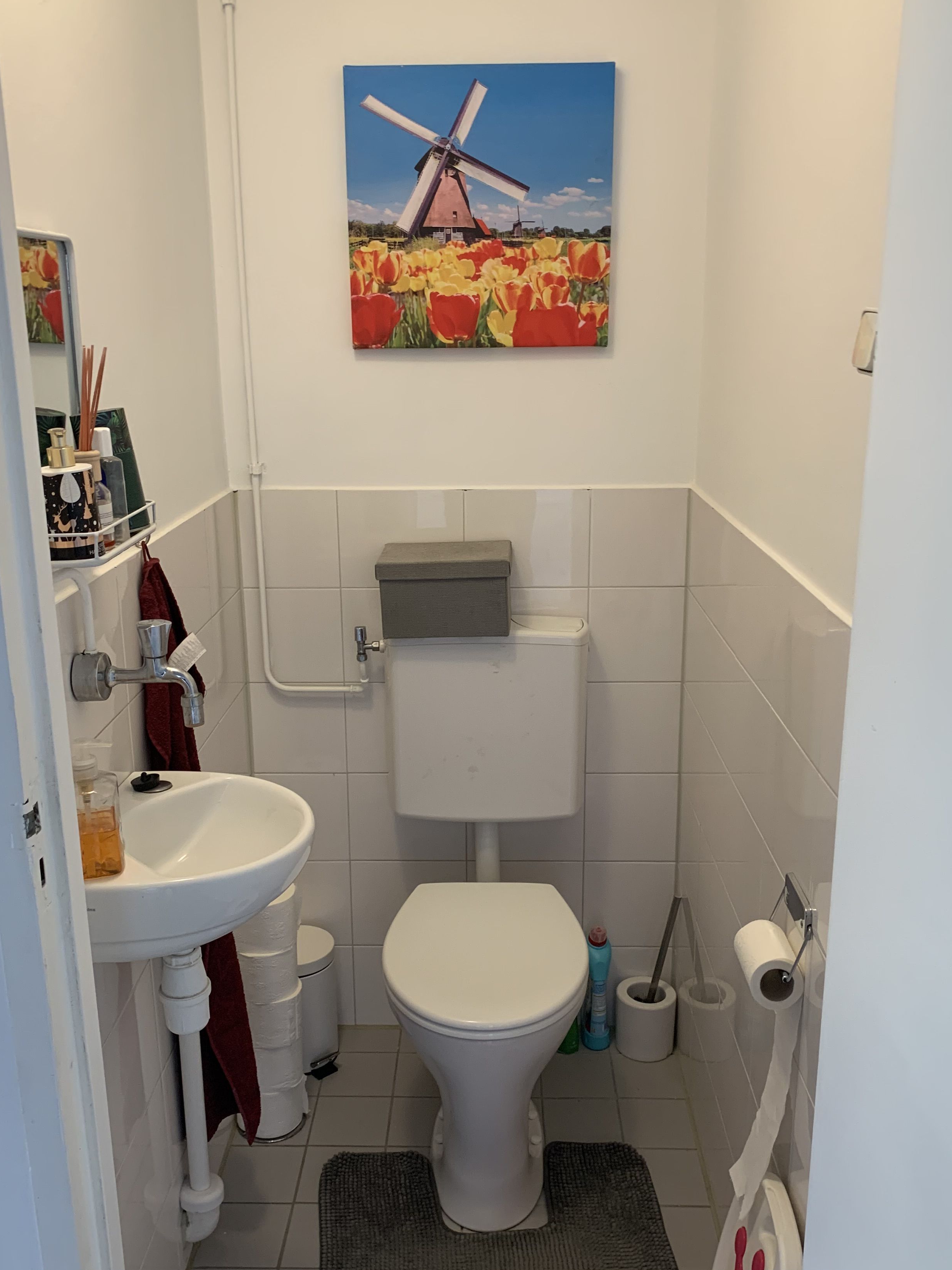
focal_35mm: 32
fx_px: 1173
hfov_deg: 44.2
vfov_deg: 56.8
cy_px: 661
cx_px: 473
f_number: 1.8
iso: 125
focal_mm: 4.25
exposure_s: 1/50
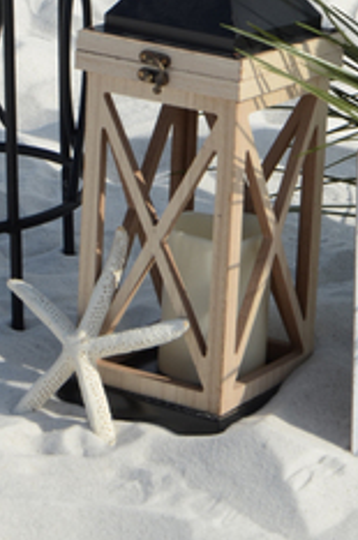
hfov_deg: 8.8
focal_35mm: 154
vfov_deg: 13.0
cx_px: 396
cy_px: -97
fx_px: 2307
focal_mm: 40
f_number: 10
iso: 100
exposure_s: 1/250
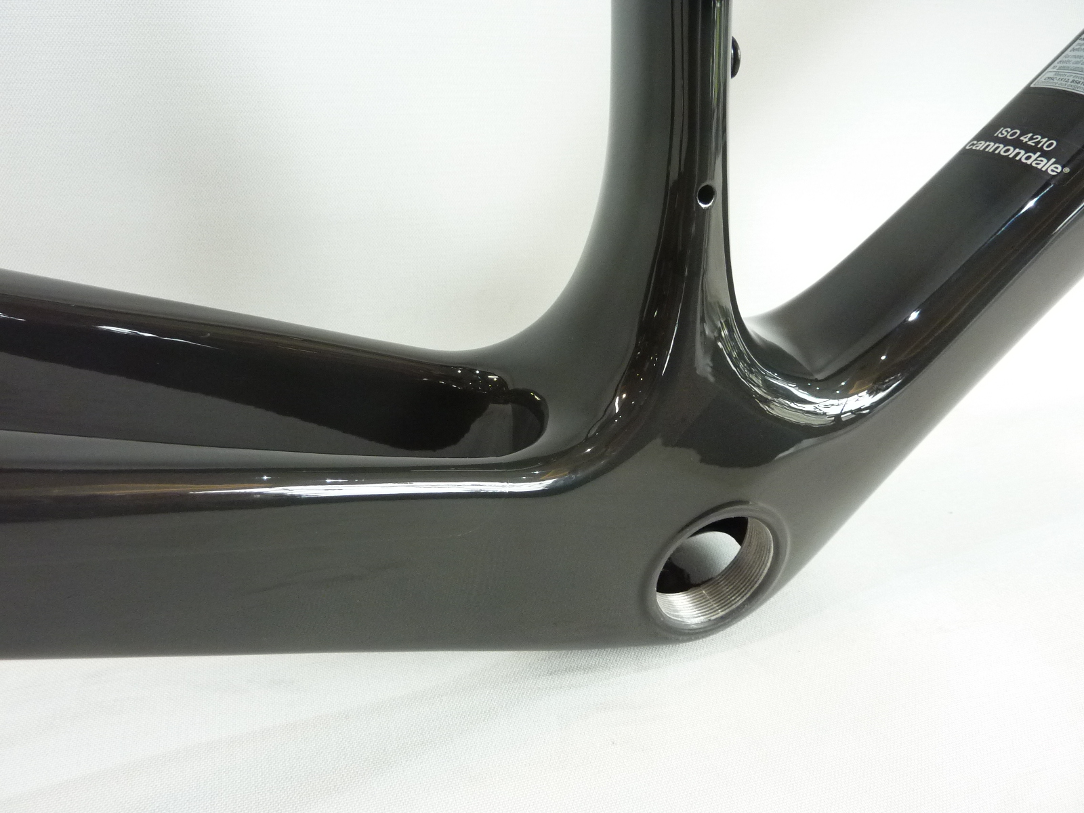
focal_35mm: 25
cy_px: 406
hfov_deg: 69.4
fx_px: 783
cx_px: 542
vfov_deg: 54.9
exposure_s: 1/30
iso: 320
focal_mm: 4.1
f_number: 3.3
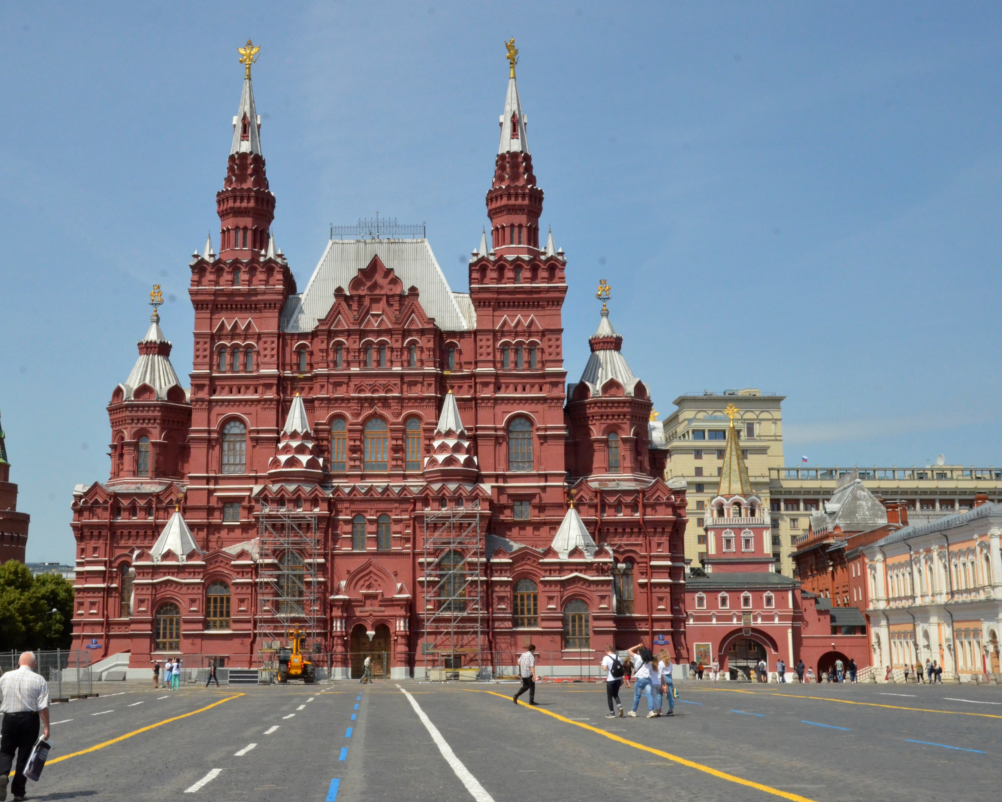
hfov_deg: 41.0
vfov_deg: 33.4
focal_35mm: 45
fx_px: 1334
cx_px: 425
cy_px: 398
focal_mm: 26
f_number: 18
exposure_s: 1/1250
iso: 2500
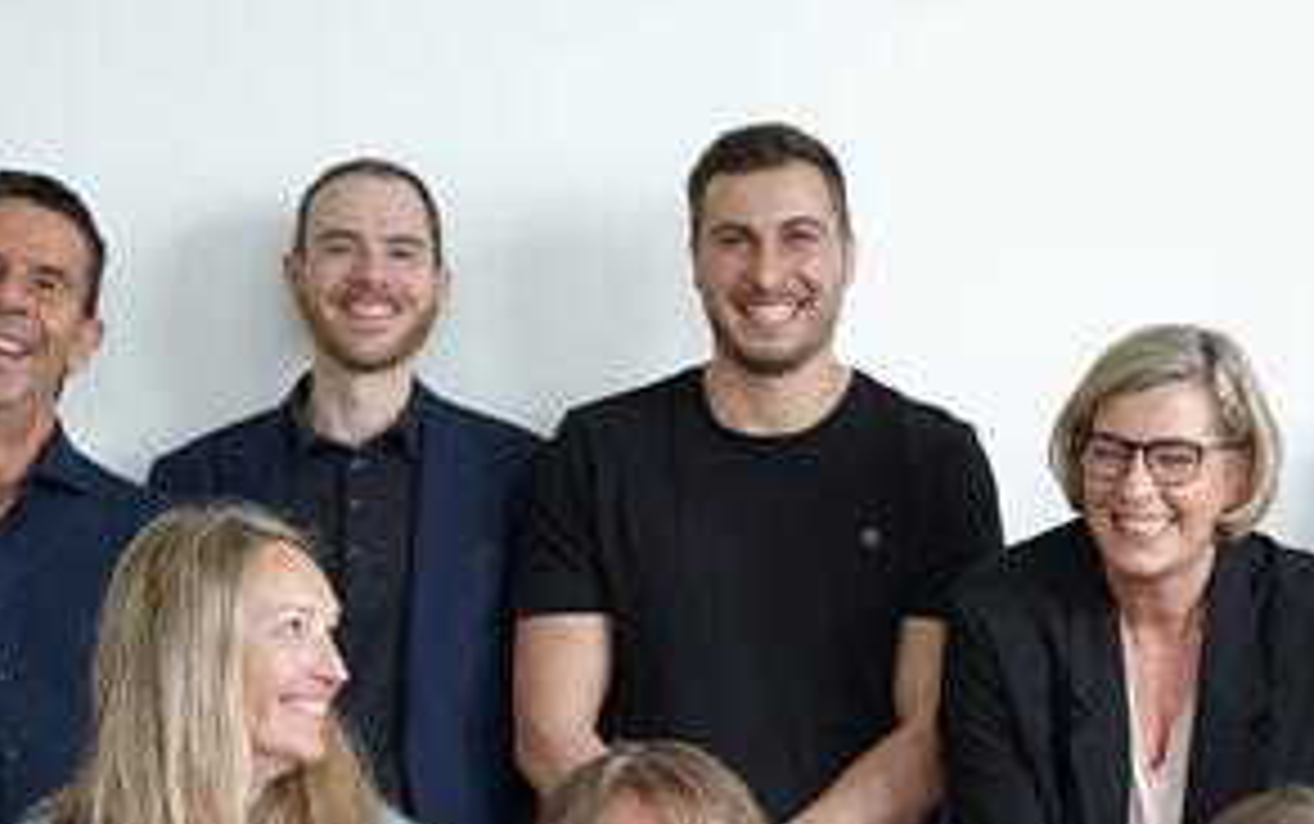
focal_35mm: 122
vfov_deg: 10.4
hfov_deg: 17.0
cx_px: 981
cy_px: 1281
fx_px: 4372
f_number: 2.8
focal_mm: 35
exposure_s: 1/60
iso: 640
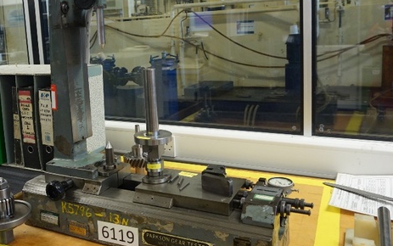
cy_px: 86
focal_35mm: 38
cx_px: 125
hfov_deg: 50.4
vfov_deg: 33.4
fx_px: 407
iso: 1600
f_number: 4
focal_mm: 16
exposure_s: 1/160
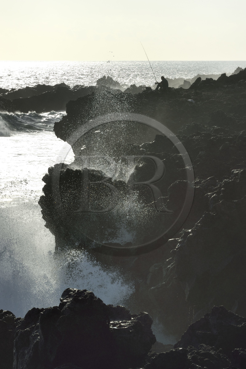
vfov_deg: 12.8
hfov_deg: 8.6
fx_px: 1640
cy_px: 184
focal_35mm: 160
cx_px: 123
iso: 200
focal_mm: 160
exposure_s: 1/250
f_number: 20
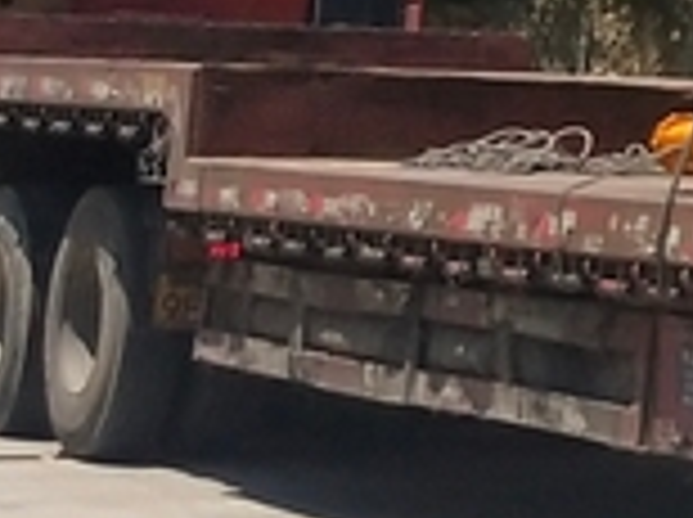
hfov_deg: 7.5
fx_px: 4677
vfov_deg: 6.2
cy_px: -432
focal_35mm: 234
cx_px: 2034
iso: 60
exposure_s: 1/1718
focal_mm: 3.95
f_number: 1.8
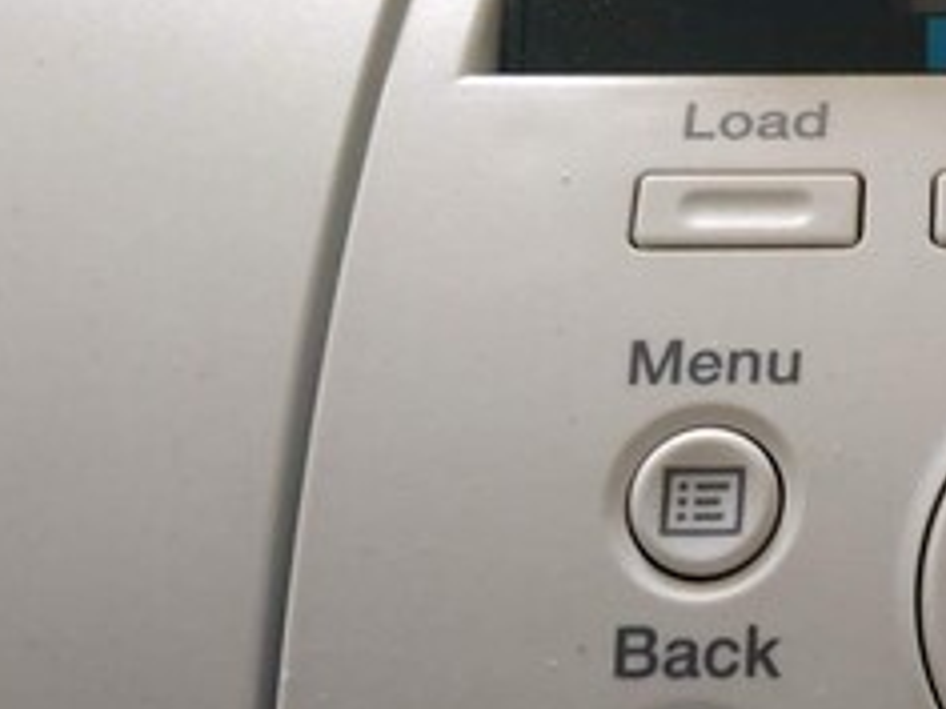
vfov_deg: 23.9
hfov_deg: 28.3
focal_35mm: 61
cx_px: 1086
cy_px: 216
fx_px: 1667
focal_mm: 3.94
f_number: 1.9
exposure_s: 1/25
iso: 200
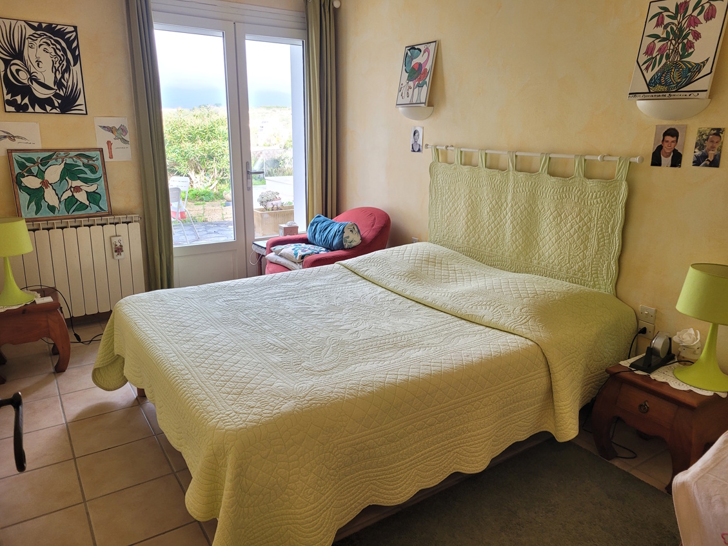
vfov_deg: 53.1
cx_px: 364
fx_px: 547
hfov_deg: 67.3
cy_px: 273
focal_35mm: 26
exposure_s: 1/100
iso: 160
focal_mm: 5.4
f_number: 1.8
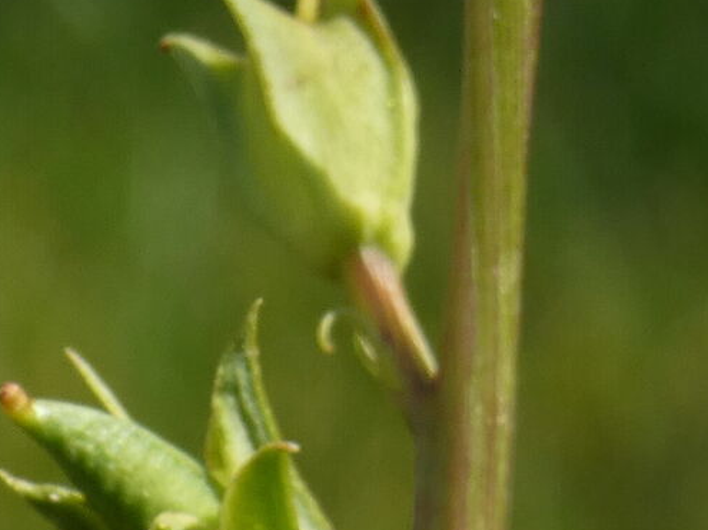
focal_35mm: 839
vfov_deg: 1.8
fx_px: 17156
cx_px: 173
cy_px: -700
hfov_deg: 2.4
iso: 80
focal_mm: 30.9
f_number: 5.5
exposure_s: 1/160
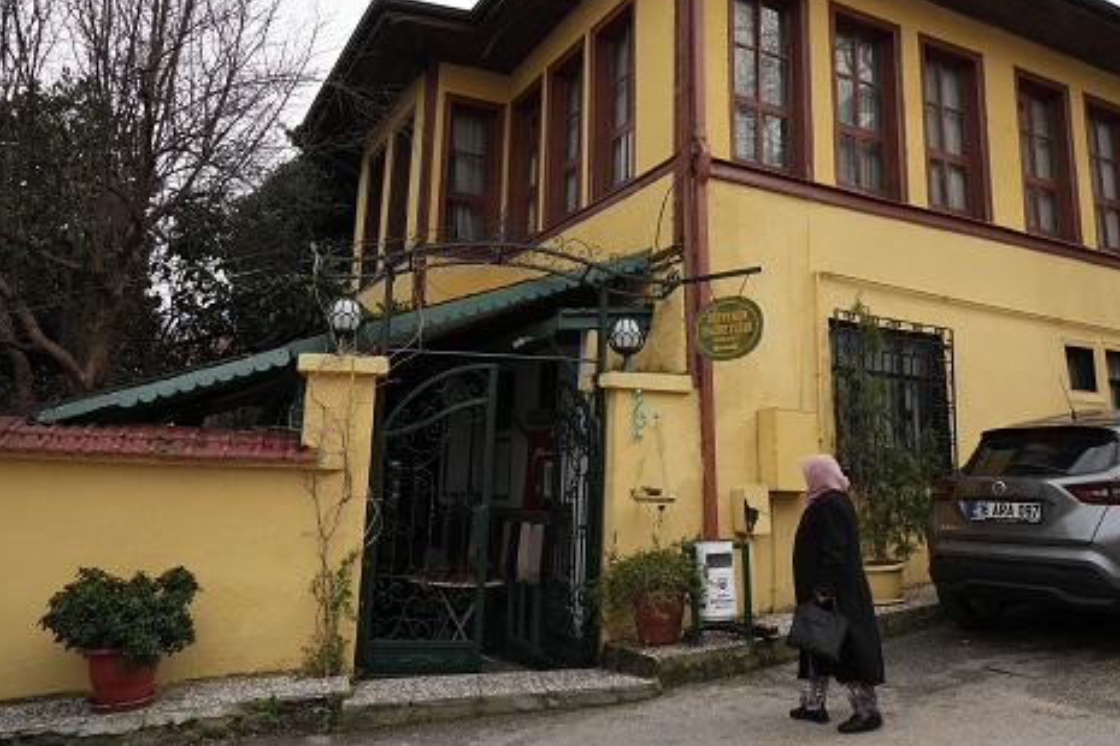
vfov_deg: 42.1
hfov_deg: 60.1
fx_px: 964
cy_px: 294
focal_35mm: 31
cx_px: 633
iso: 320
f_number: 9
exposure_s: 1/320
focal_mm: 24
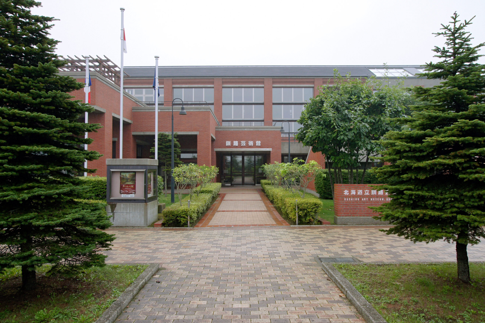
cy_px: 162
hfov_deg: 73.7
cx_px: 242
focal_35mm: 24
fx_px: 323
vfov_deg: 53.1
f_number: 8
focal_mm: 16
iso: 400
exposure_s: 1/80
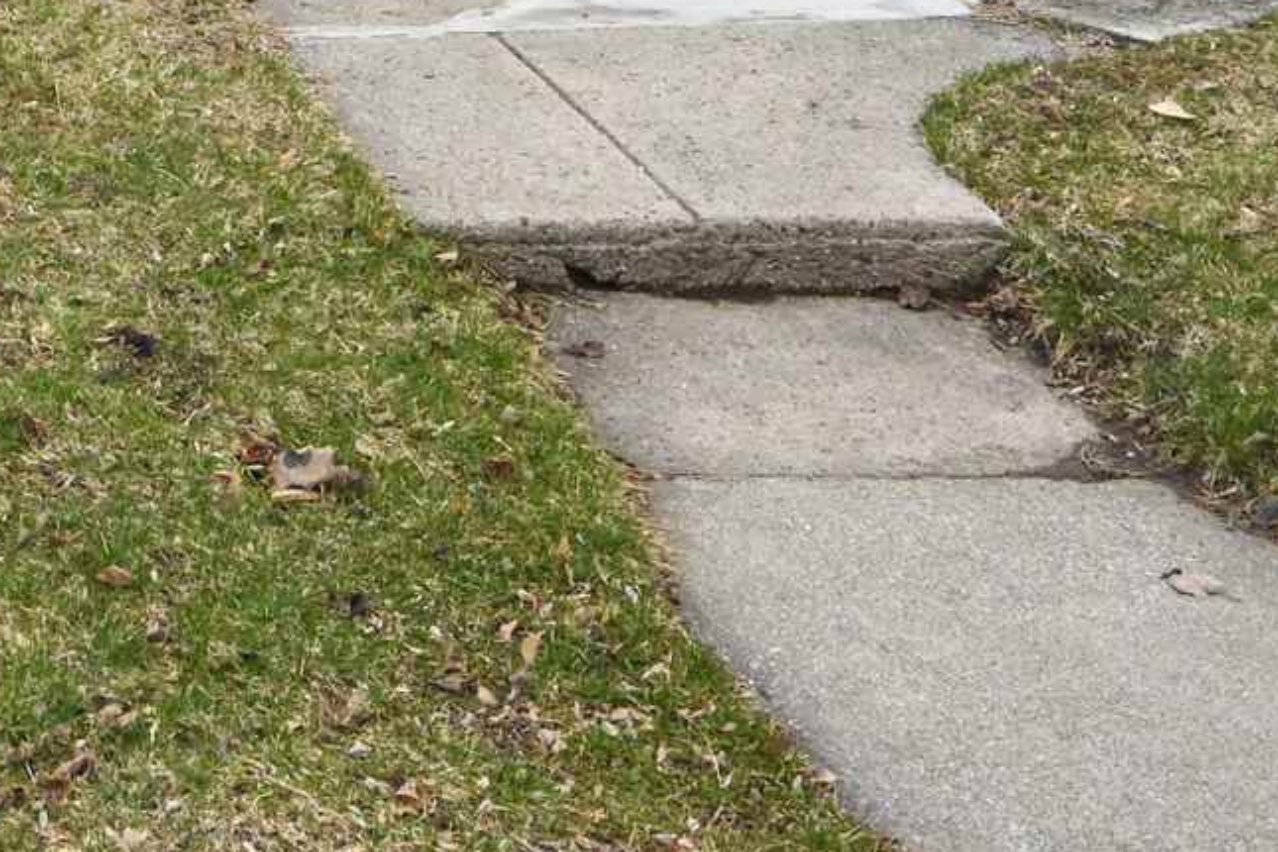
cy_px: -1135
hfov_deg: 18.3
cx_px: -598
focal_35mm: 100
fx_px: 3550
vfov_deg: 11.5
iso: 2000
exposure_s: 1/320
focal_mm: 21
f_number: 14
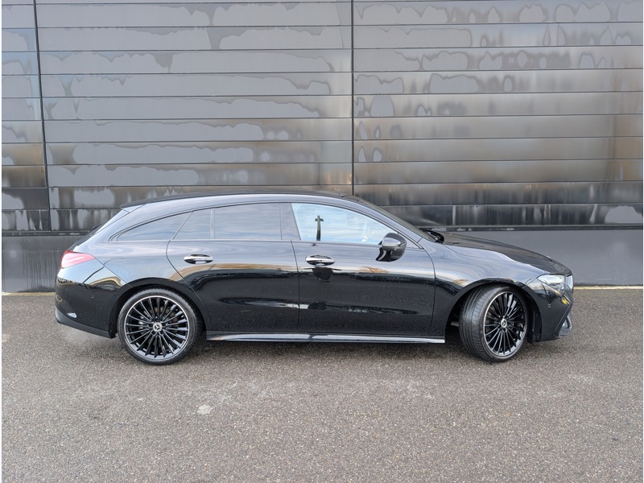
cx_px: 322
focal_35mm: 24
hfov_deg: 71.6
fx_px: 446
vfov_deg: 56.8
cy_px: 242
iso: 132
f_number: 1.68
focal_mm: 6.9
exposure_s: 1/178
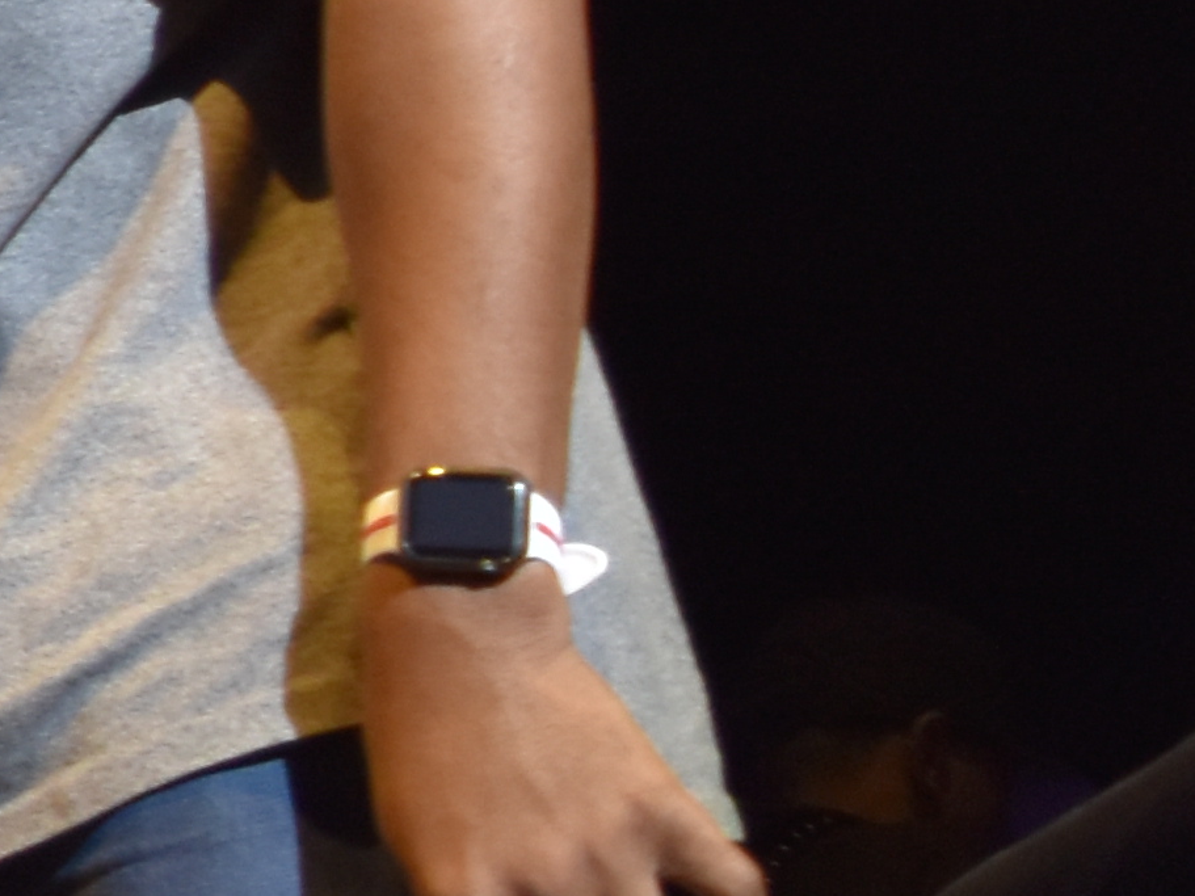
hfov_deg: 8.5
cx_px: -2547
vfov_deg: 7.8
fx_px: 6558
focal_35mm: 190
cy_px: 29
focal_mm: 20
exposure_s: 1/60
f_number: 4
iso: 560
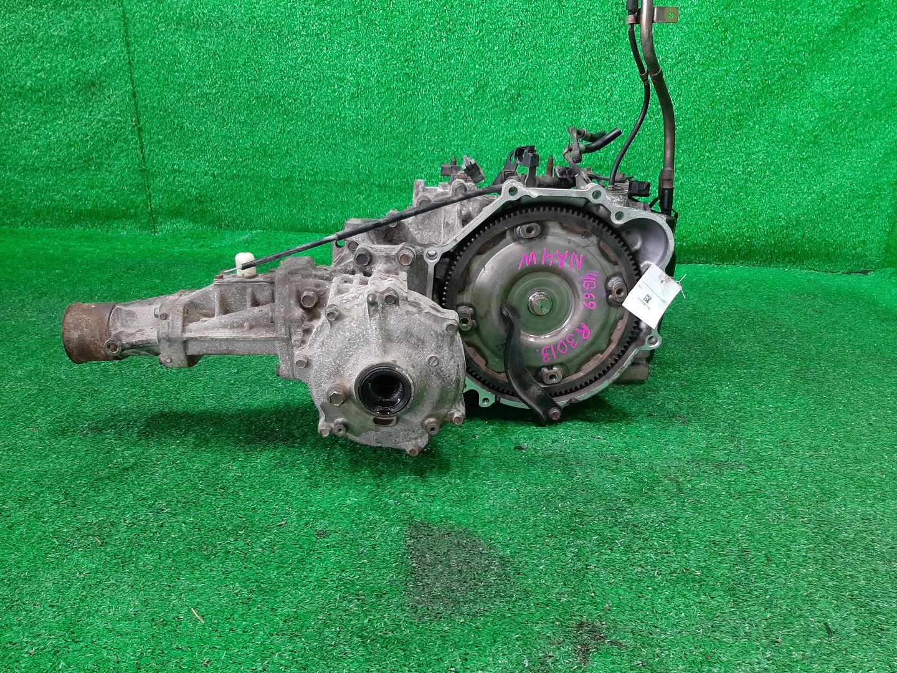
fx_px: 674
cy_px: 336
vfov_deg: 53.1
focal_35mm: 26
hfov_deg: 67.3
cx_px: 448
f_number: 1.7
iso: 130
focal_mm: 3.93
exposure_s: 1/50
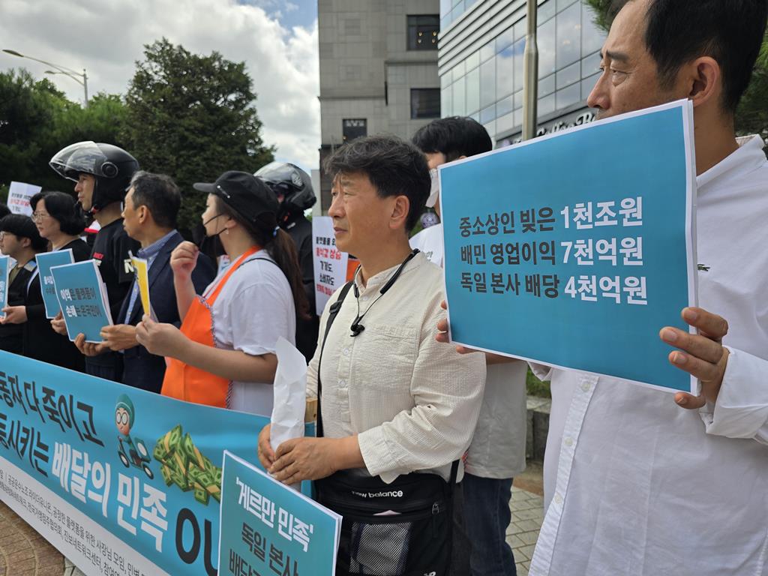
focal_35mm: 23
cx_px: 384
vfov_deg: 58.9
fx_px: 510
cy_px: 288
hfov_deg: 73.9
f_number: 1.7
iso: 12
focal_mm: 6.3
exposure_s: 1/859
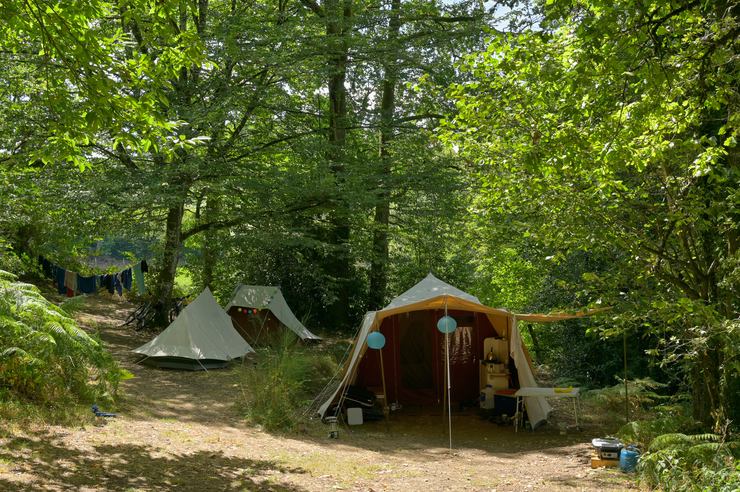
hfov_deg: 46.4
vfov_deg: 31.9
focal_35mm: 42
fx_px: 863
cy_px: 246
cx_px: 370
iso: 100
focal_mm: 42
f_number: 8
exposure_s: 1/100
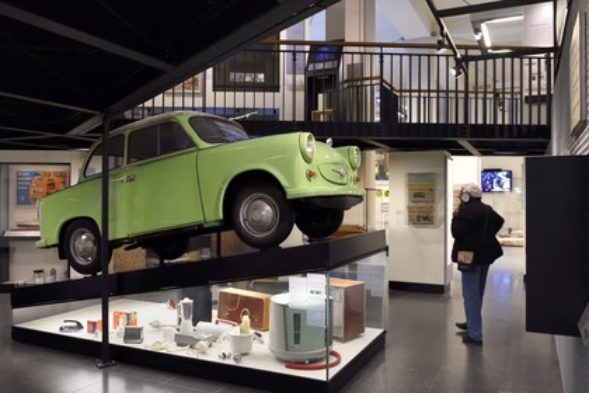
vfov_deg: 42.3
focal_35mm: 31
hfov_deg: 60.3
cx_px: 294
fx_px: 507
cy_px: 196
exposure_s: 1/40
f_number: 5
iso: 6400
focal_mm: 31
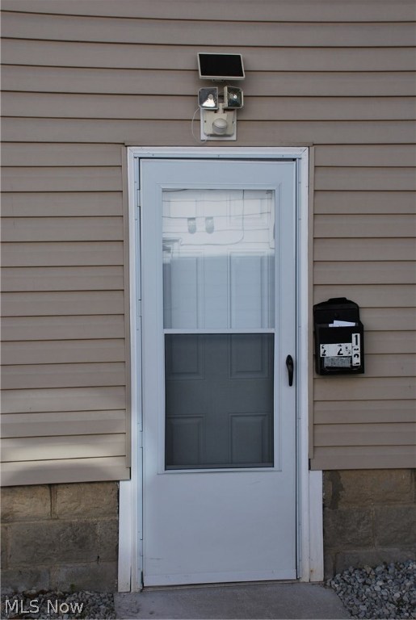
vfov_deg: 46.3
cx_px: 208
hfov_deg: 32.0
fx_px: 725
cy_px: 310
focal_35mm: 42
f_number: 8
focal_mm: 28
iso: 100
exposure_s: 1/200
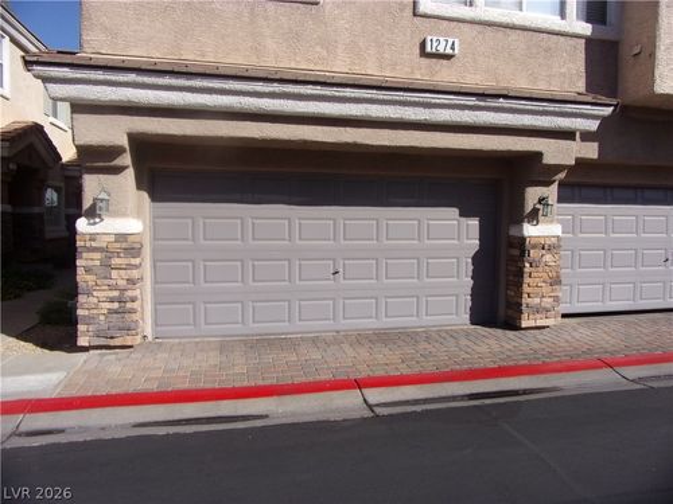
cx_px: 336
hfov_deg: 71.6
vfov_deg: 56.8
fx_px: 467
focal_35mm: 24
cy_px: 252
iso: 80
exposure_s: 1/1300
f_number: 3.3
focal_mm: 4.3
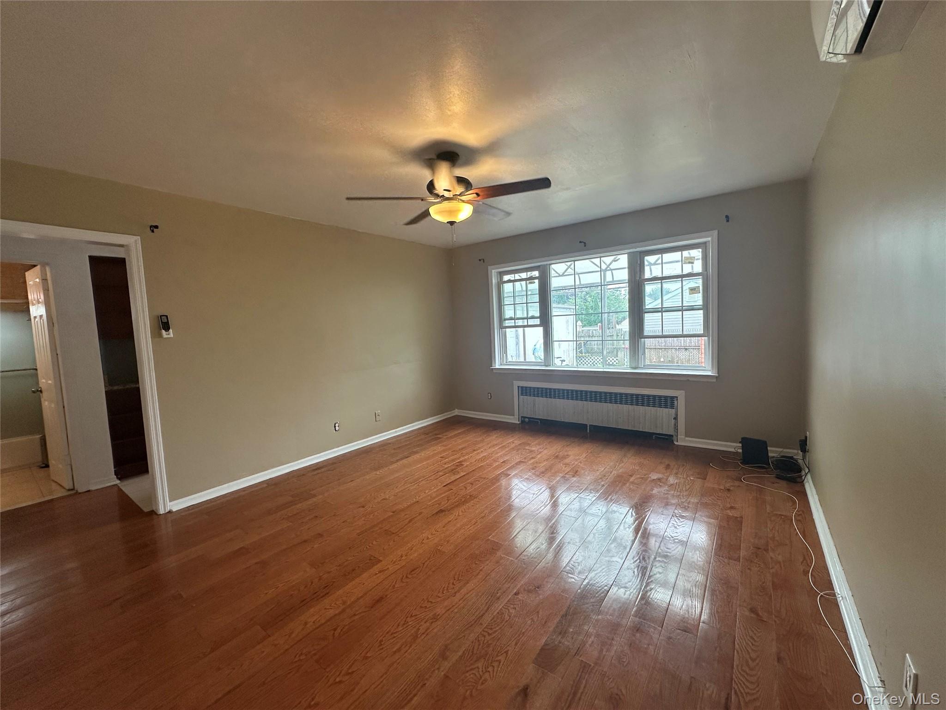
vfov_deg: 85.7
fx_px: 383
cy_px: 355
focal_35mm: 14
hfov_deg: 102.1
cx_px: 473
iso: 100
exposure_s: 1/120
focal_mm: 2.22
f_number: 2.2
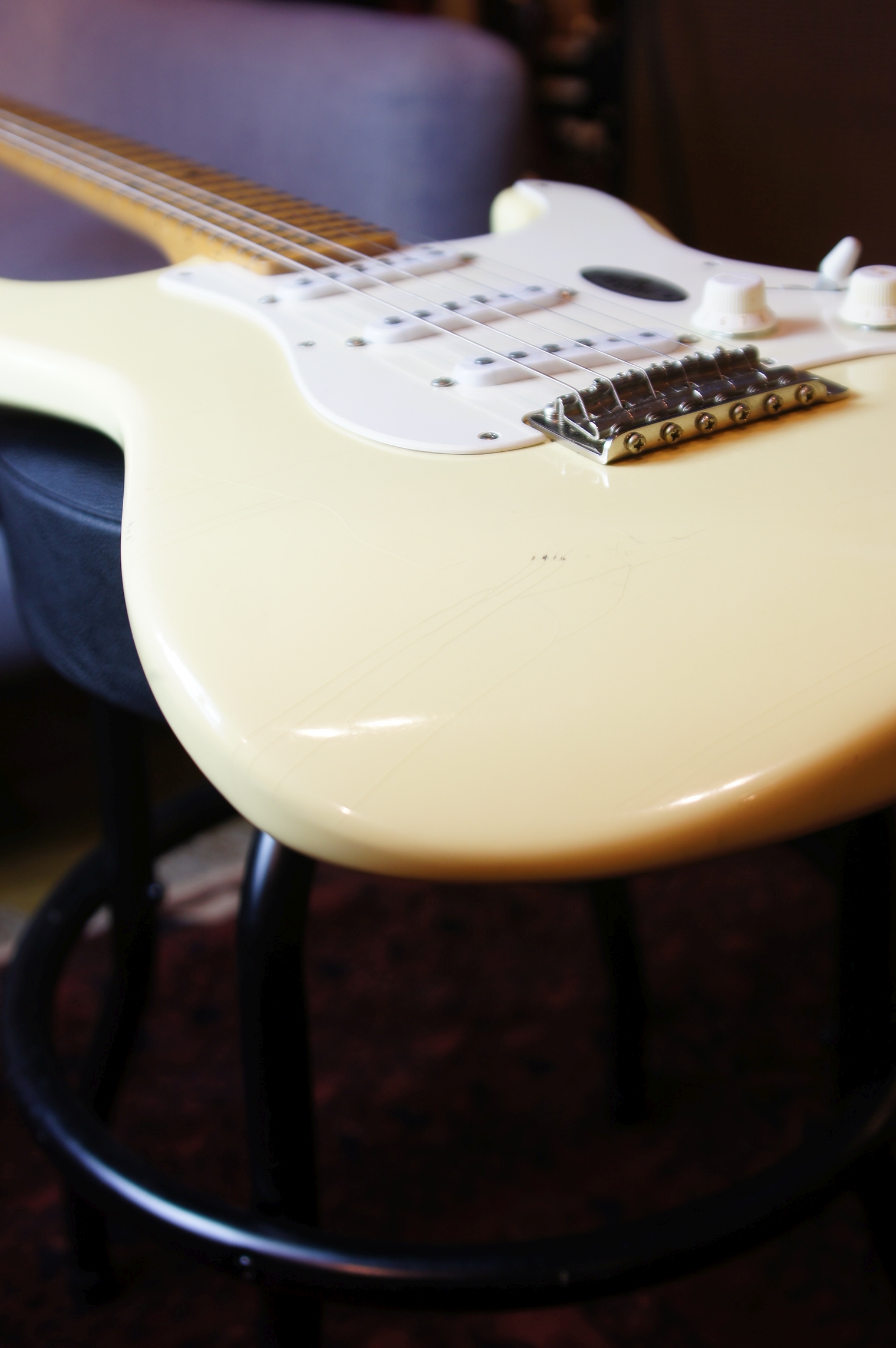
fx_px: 1684
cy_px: 674
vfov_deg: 43.6
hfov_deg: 29.8
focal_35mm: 45
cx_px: 448
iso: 100
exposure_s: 1/25
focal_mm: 30
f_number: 4.5
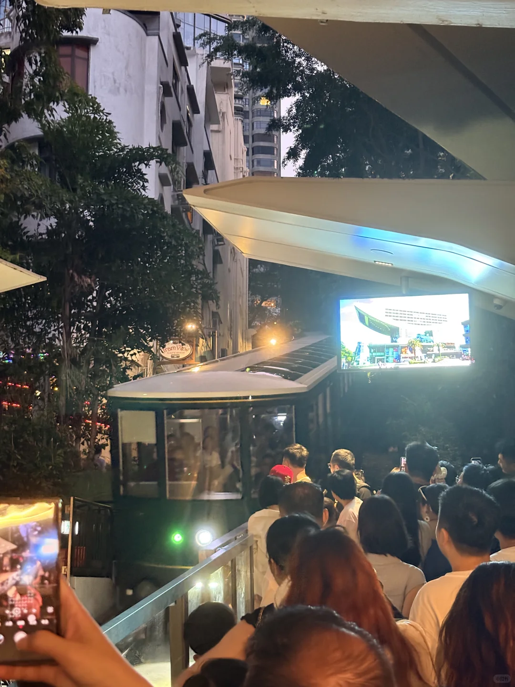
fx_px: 1032
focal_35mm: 52
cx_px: 258
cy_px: 344
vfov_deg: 36.8
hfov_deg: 28.0
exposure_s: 1/25
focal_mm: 5.96
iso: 320
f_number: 1.6
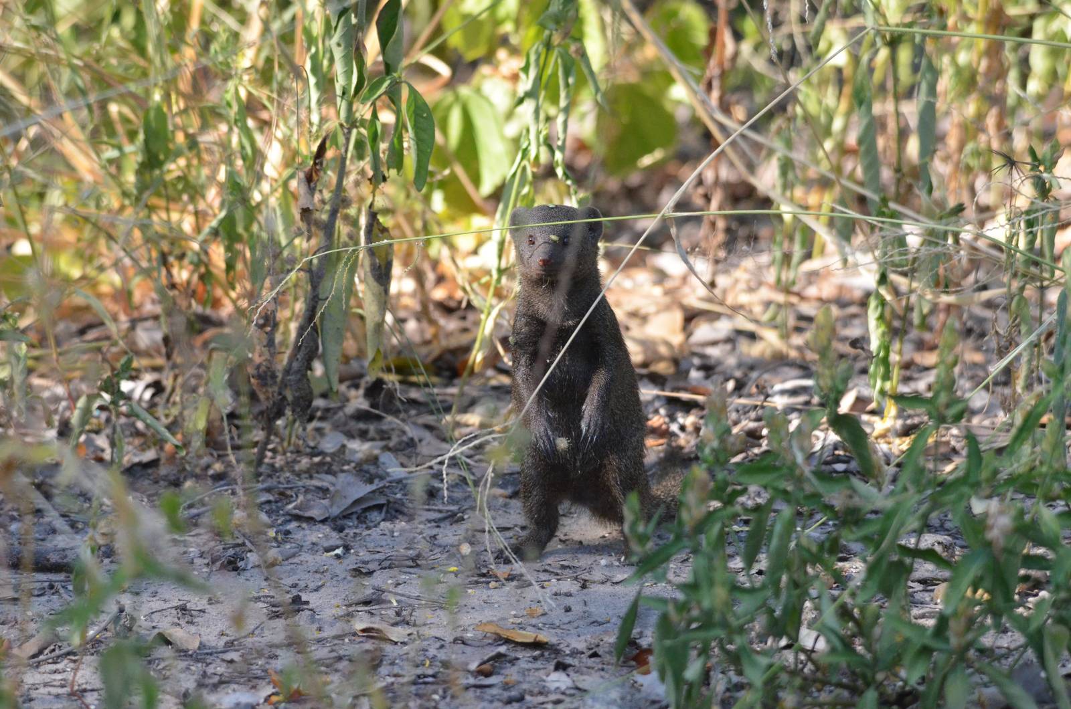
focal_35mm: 450
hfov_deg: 4.6
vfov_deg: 3.0
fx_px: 13361
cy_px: 354
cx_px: 536
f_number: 8
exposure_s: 1/1000
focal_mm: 300
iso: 2500
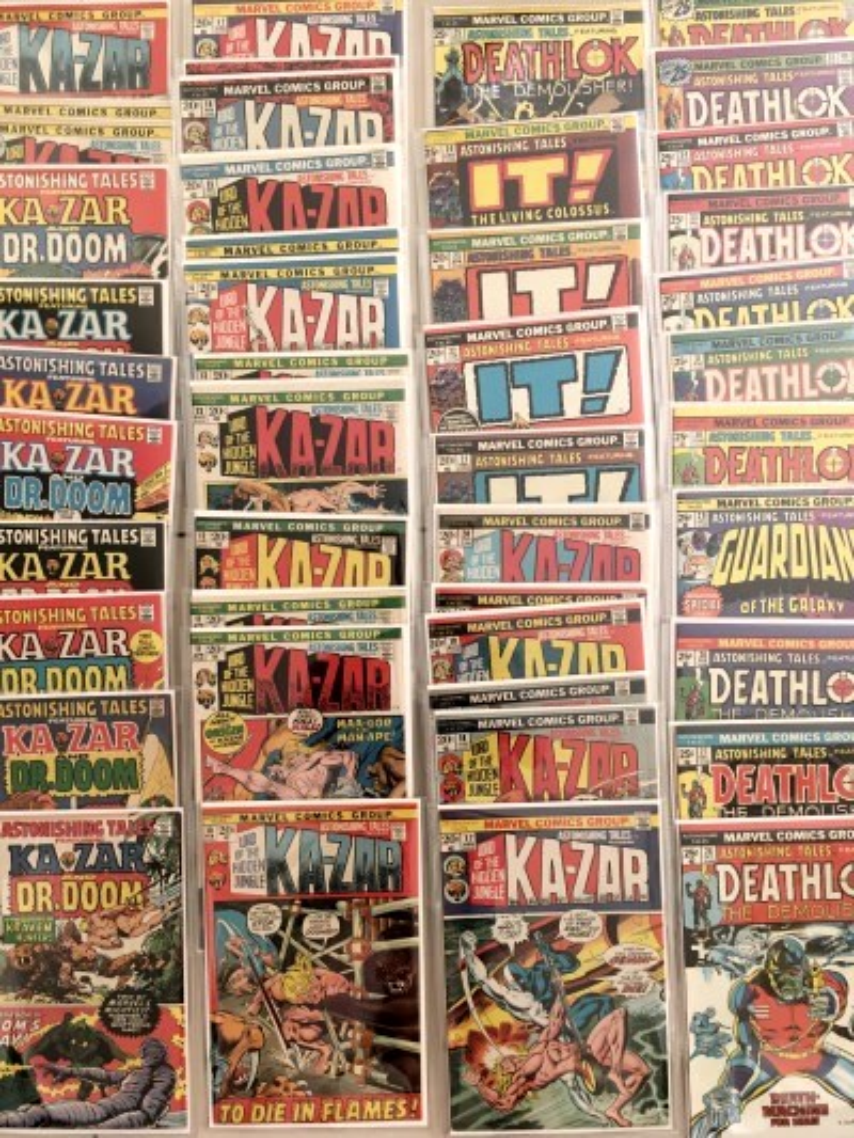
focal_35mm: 29
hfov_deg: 48.2
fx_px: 954
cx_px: 427
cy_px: 569
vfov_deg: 61.6
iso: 100
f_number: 2.2
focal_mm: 4.15
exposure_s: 1/33
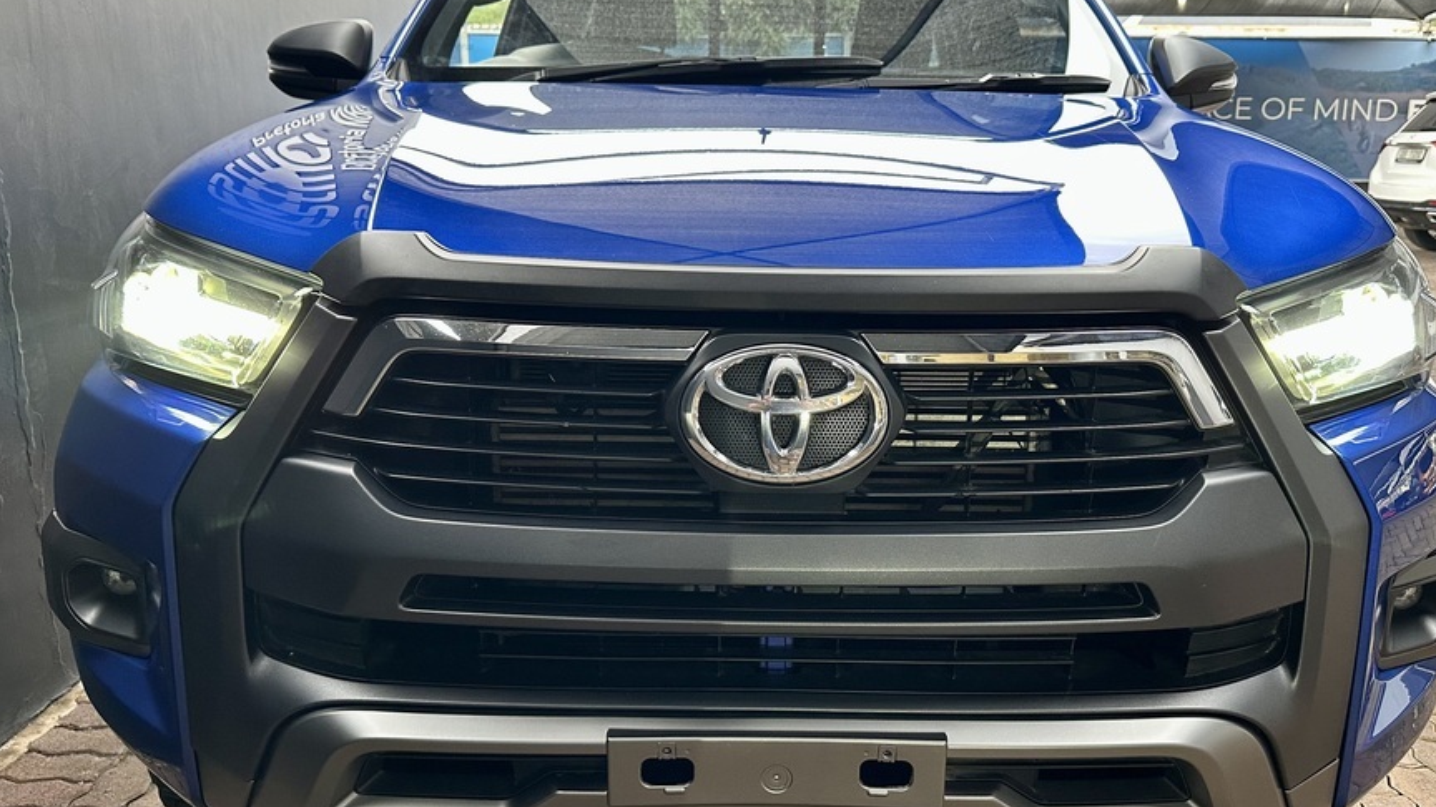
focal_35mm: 31
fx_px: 1180
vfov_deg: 37.8
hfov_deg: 62.5
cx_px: 771
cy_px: 413
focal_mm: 6.86
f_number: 1.78
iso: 250
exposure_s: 1/60
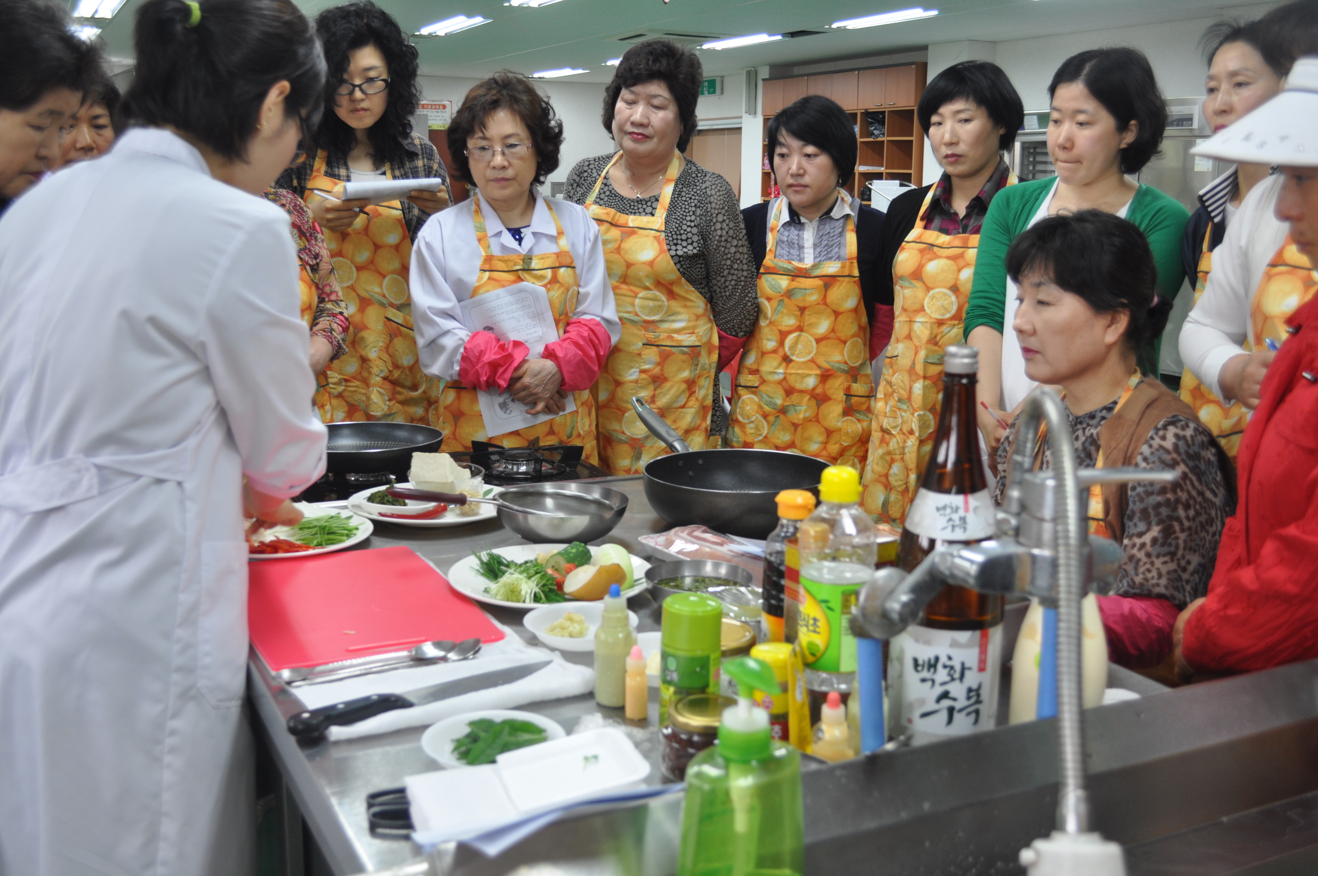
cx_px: 659
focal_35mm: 36
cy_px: 438
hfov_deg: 53.2
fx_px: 1316
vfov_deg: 36.8
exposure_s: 1/30
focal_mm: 24
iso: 400
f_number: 5.6
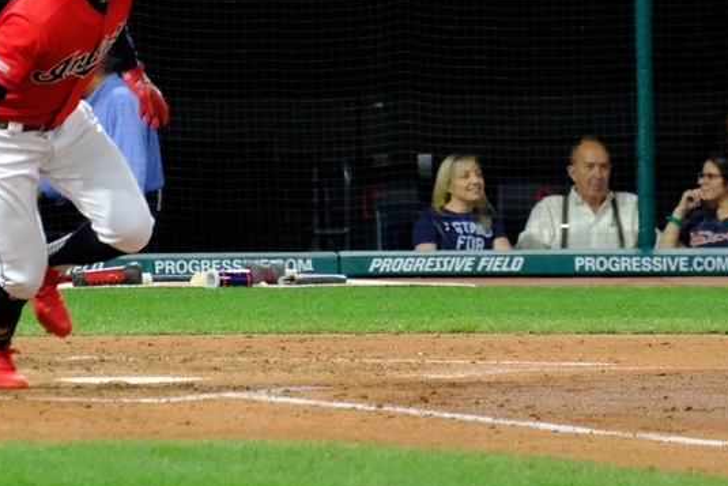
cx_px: 192
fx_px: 13612
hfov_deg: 3.1
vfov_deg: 2.0
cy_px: 48
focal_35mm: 673
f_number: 5.6
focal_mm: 200
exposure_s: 1/550
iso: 6400
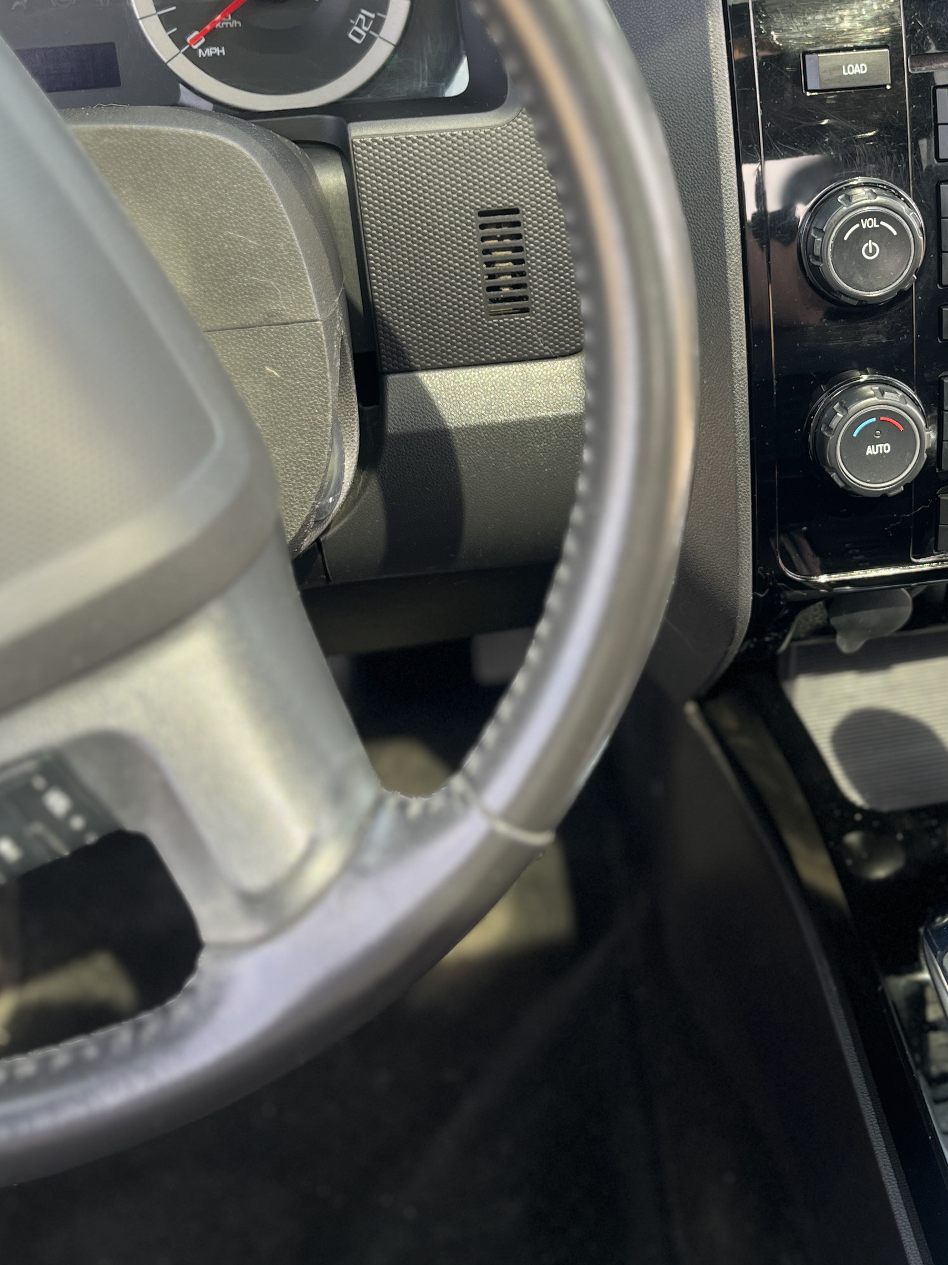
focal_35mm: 46
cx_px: 762
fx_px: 1680
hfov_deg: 30.7
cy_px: 371
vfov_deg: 40.5
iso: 40
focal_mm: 5.1
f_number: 1.6
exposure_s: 1/122
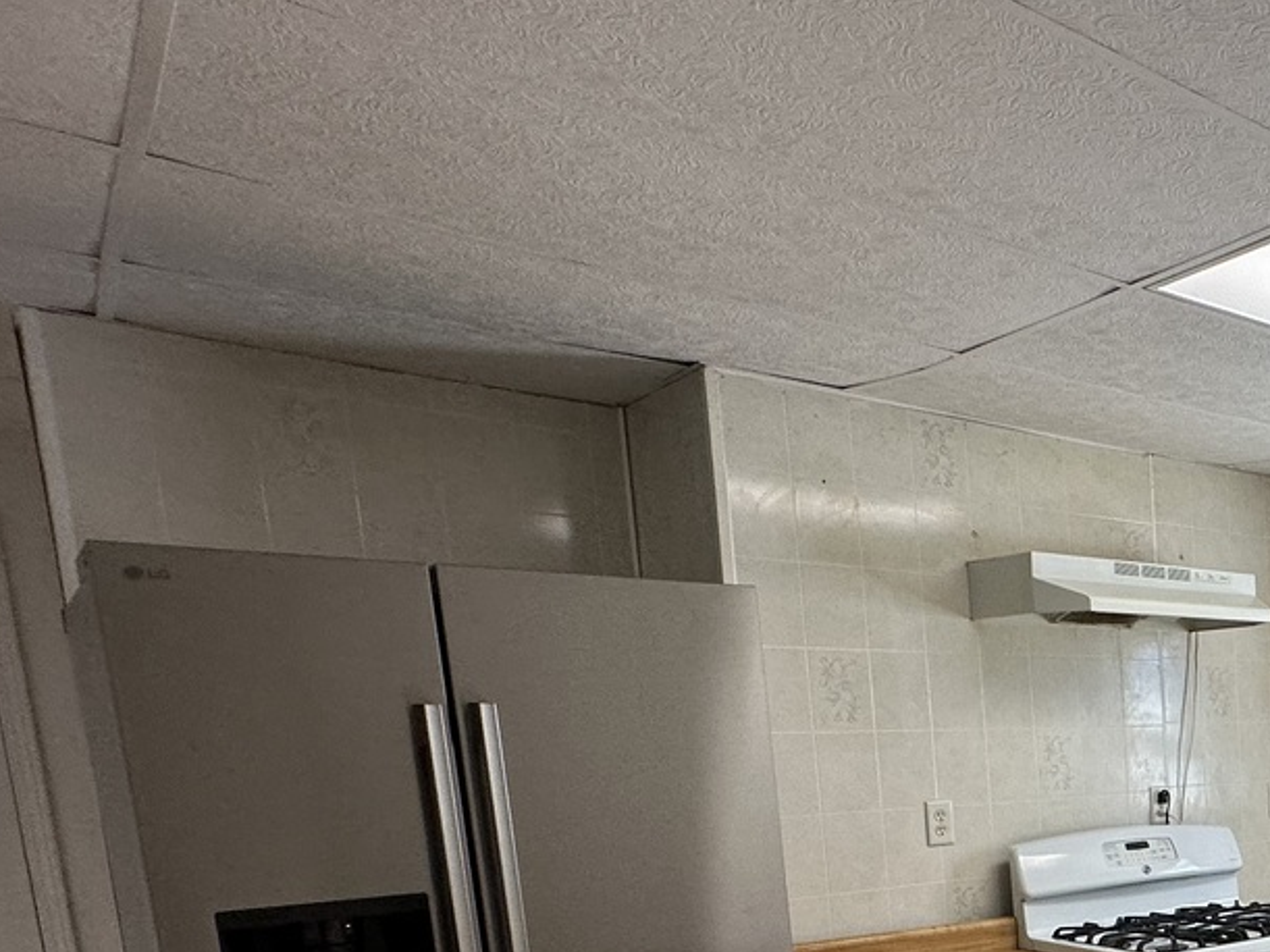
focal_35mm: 33
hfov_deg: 41.7
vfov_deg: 39.1
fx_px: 1210
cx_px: 1449
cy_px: 898
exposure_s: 1/122
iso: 125
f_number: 2.2
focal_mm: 2.22
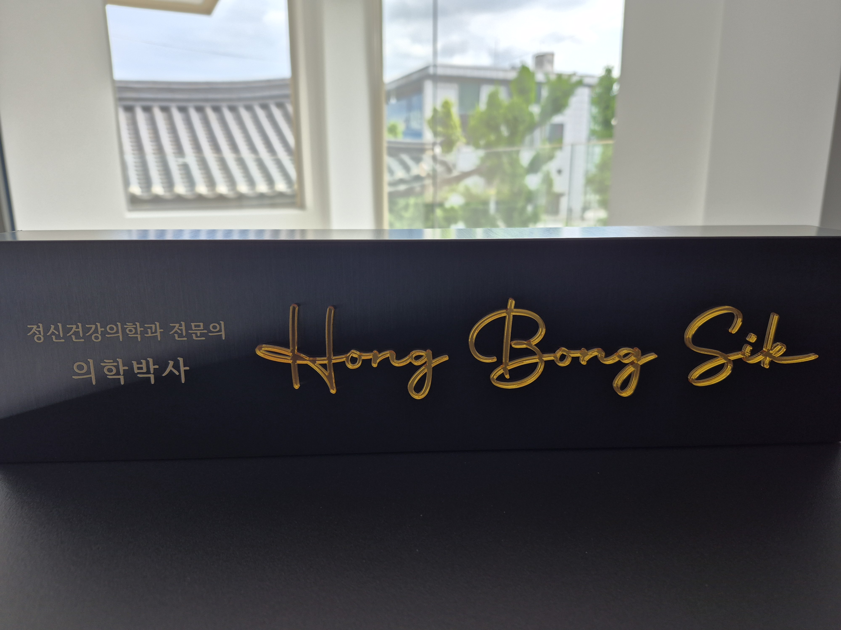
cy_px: 315
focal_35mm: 23
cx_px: 420
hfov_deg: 73.9
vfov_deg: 58.9
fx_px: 559
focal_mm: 5.4
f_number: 1.8
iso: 25
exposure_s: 1/219
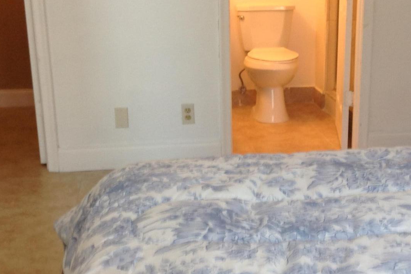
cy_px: 168
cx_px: 247
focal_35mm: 68
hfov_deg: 29.6
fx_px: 776
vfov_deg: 20.0
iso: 50
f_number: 2.4
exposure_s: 1/17
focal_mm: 4.28
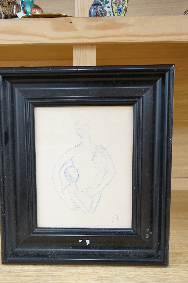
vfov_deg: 50.6
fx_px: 298
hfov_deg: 35.0
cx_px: 82
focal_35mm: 38
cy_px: 162
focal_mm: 33
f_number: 5
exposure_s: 1/80
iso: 3200
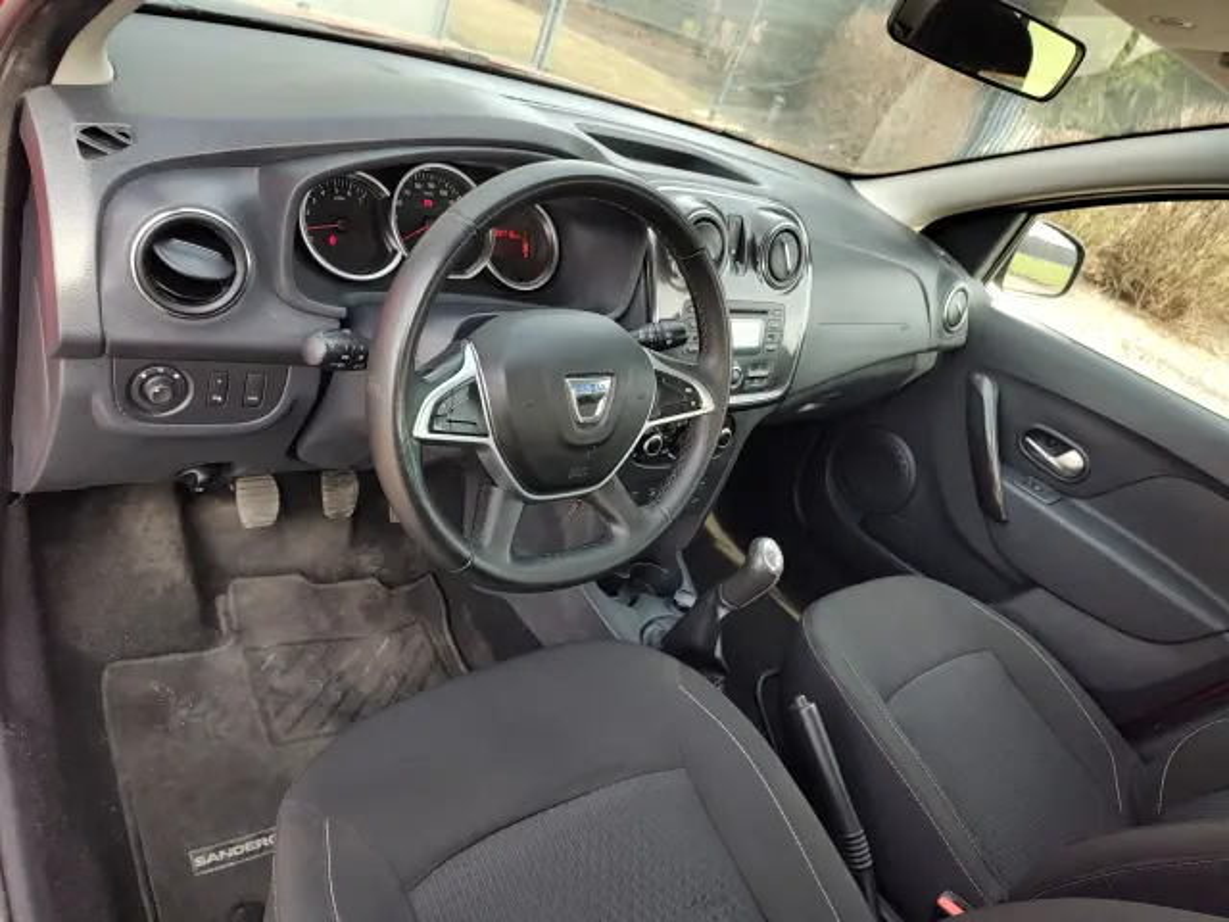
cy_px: 461
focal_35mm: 23
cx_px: 614
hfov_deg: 73.9
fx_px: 817
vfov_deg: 58.9
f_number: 1.8
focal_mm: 5.56
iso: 100
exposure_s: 1/157
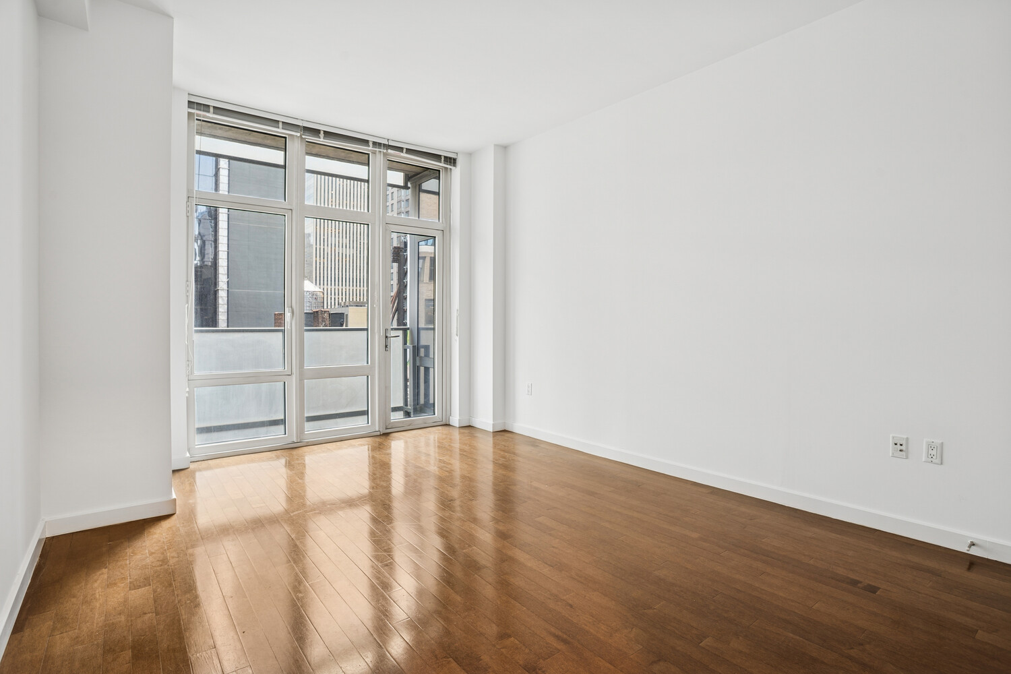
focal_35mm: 17
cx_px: 506
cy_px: 337
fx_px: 477
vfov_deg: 70.4
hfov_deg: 93.3
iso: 100
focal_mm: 17
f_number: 8
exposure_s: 1.3
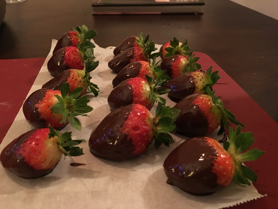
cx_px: 139
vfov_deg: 48.2
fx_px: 233
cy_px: 104
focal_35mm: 29
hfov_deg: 61.7
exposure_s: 1/15
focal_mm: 4.15
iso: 400
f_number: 2.2
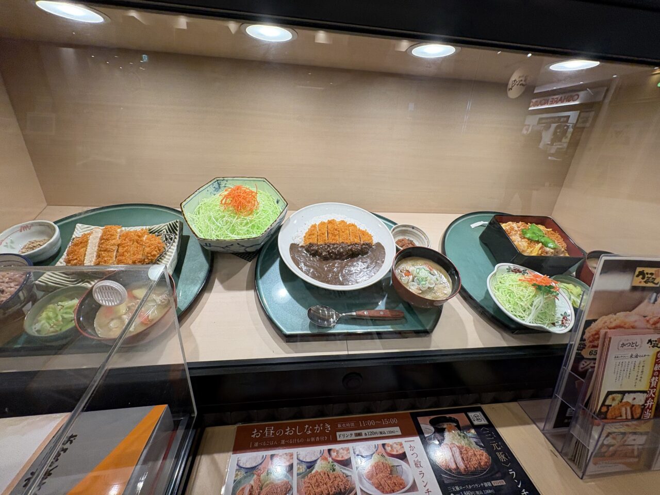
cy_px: 248
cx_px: 330
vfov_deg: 85.7
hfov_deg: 102.1
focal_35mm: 14
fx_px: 267
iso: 64
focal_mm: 2.22
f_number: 2.2
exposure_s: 1/100
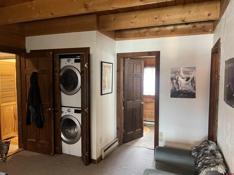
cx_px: 117
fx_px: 176
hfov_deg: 67.3
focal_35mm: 26
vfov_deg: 53.1
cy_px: 88
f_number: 1.5
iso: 400
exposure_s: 1/60
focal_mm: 5.7
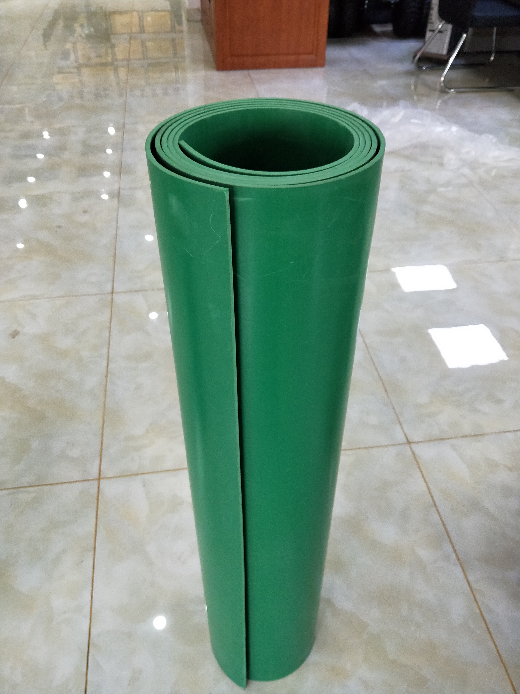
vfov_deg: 69.4
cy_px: 347
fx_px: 501
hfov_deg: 54.9
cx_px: 260
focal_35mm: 25
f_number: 1.7
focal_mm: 4.27
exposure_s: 1/50
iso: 223
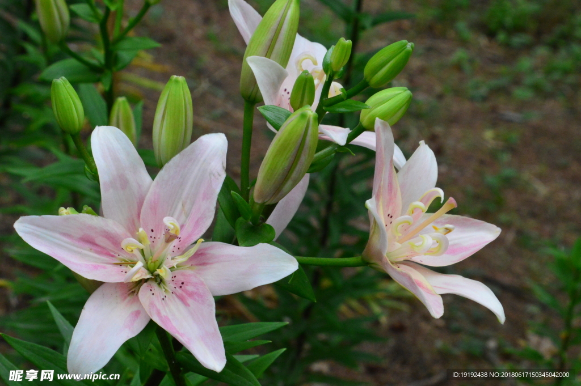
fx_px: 1814
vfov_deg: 12.2
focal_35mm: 112
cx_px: 290
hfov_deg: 18.2
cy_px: 193
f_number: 16
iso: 2500
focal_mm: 75
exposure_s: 1/250
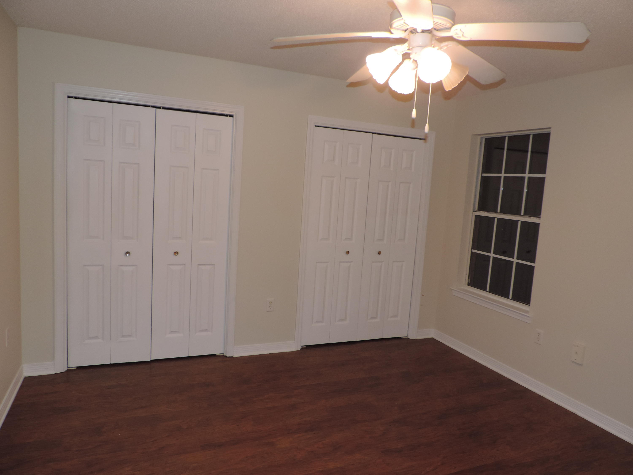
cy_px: 238
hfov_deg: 71.6
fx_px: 439
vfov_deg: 56.8
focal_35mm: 24
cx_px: 316
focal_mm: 4.3
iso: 200
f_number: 3
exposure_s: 1/30
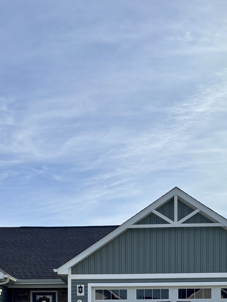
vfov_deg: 31.1
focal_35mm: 56
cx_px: 81
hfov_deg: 26.0
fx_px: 490
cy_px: 319
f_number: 1.6
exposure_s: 1/5952
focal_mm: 5.96
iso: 50
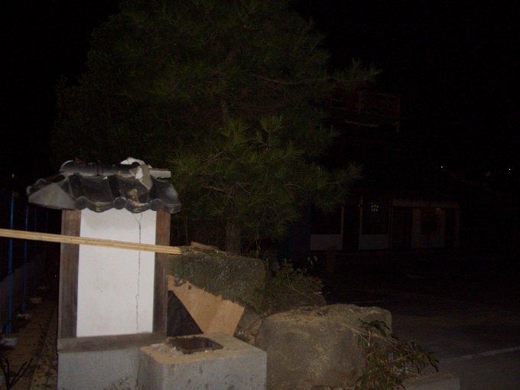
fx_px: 526
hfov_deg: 52.6
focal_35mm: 35
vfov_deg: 40.7
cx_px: 260
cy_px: 195
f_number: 2.6
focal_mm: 5.8
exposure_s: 1/60
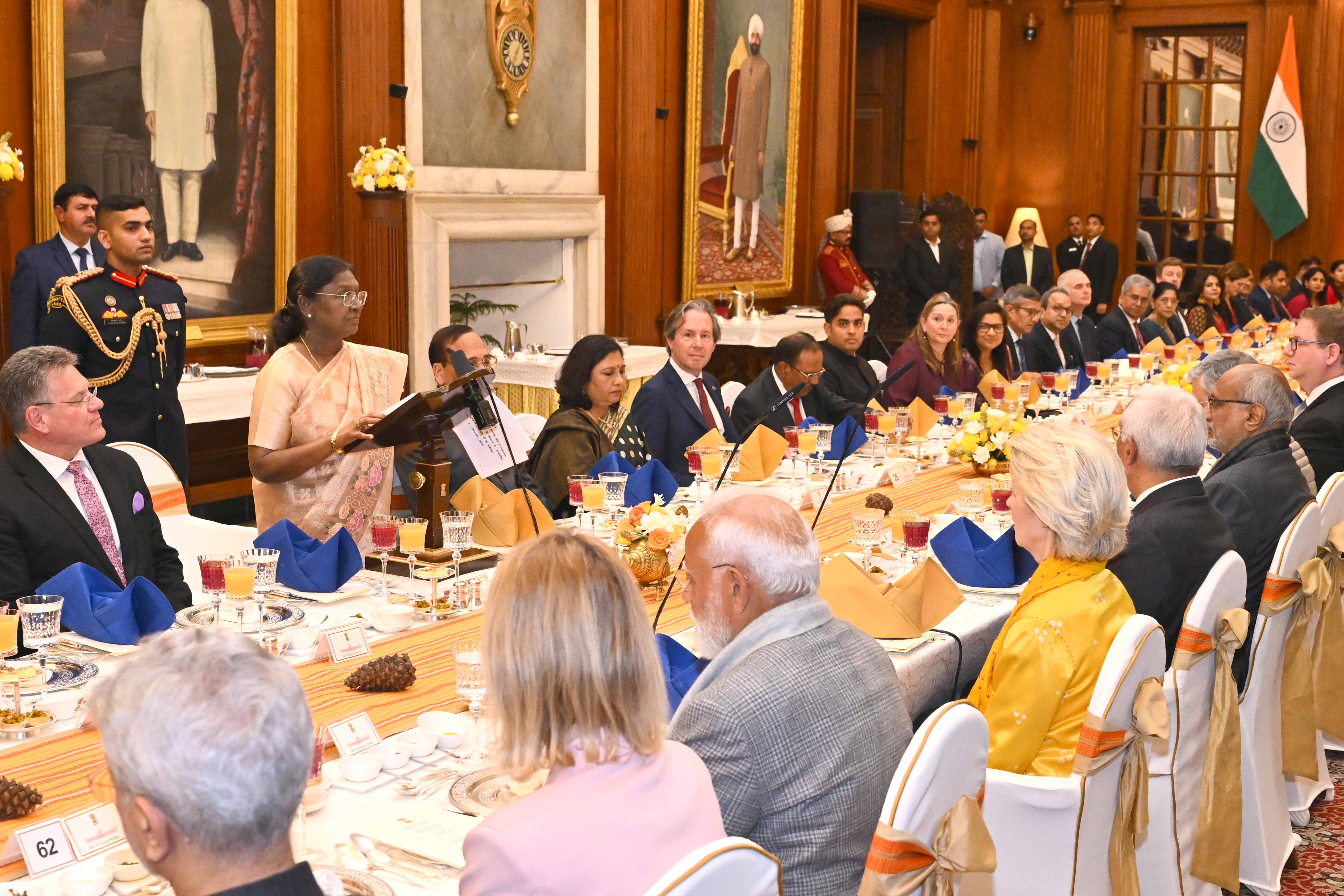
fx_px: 1605
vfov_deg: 31.2
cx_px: 672
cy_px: 448
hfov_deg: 45.4
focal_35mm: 43
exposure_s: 1/160
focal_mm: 29
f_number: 4.5
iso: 2000
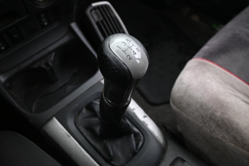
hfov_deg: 63.2
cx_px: 124
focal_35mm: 29
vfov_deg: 44.6
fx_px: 202
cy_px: 83
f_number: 3.8
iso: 4500
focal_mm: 19.5
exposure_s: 1/30
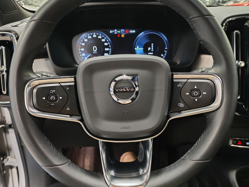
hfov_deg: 60.0
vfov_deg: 46.8
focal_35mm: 30
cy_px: 94
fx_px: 216
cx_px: 124
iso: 1250
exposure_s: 1/50
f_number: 1.9
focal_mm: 6.12
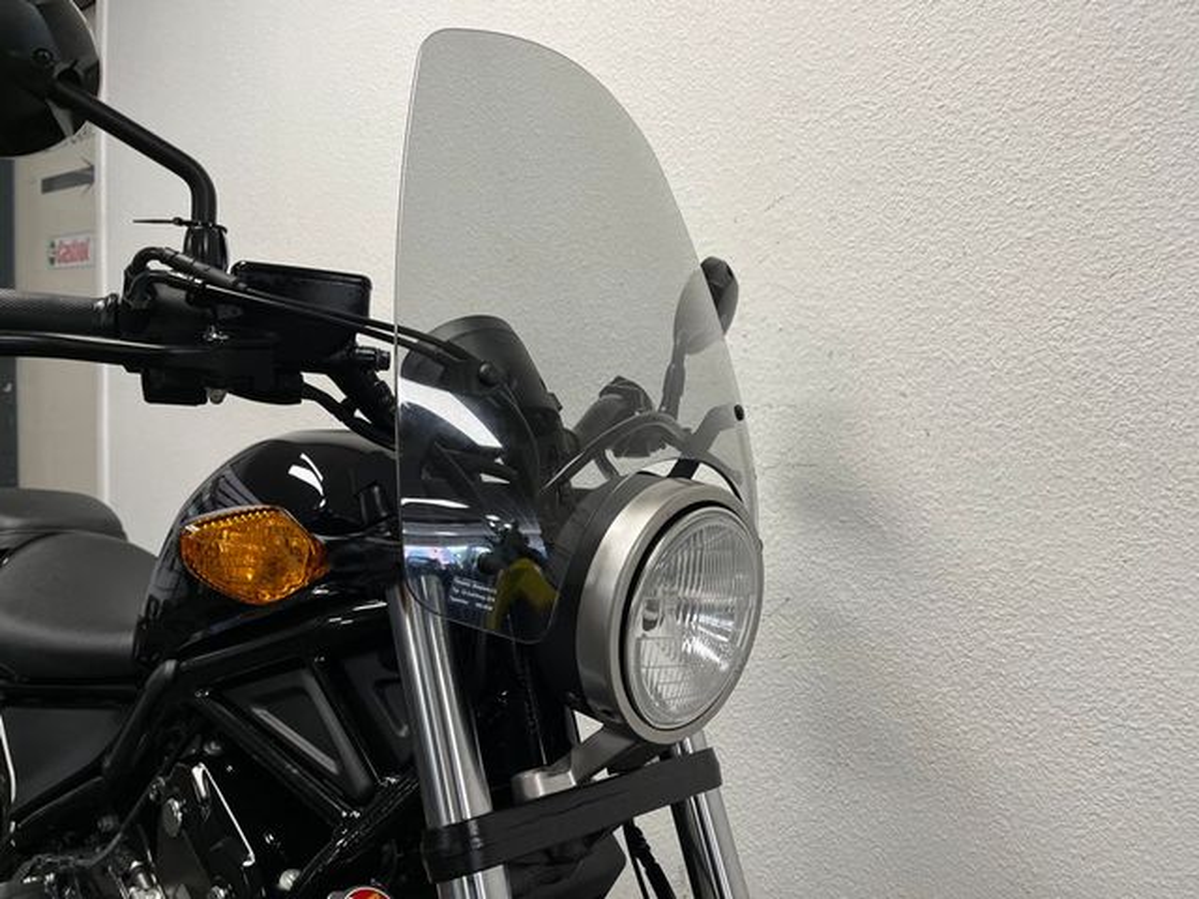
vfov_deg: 53.1
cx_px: 600
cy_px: 450
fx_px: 901
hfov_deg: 67.3
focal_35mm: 26
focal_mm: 5.1
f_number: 1.6
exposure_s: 1/100
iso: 125
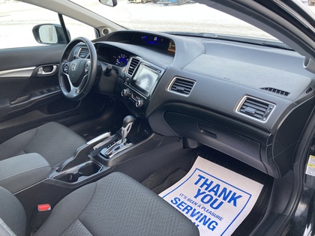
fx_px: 255
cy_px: 118
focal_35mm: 28
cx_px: 158
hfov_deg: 63.4
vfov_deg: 49.7
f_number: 1.8
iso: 80
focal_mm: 3.99
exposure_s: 1/92
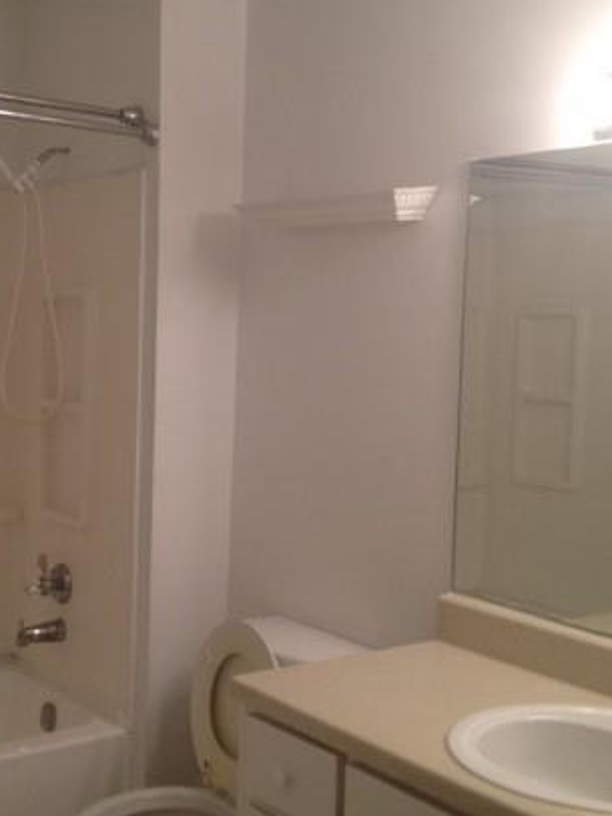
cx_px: 233
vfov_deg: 34.9
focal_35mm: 55
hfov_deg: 26.5
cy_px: 403
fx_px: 1297
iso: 50
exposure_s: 1/20
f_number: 2.4
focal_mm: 4.28
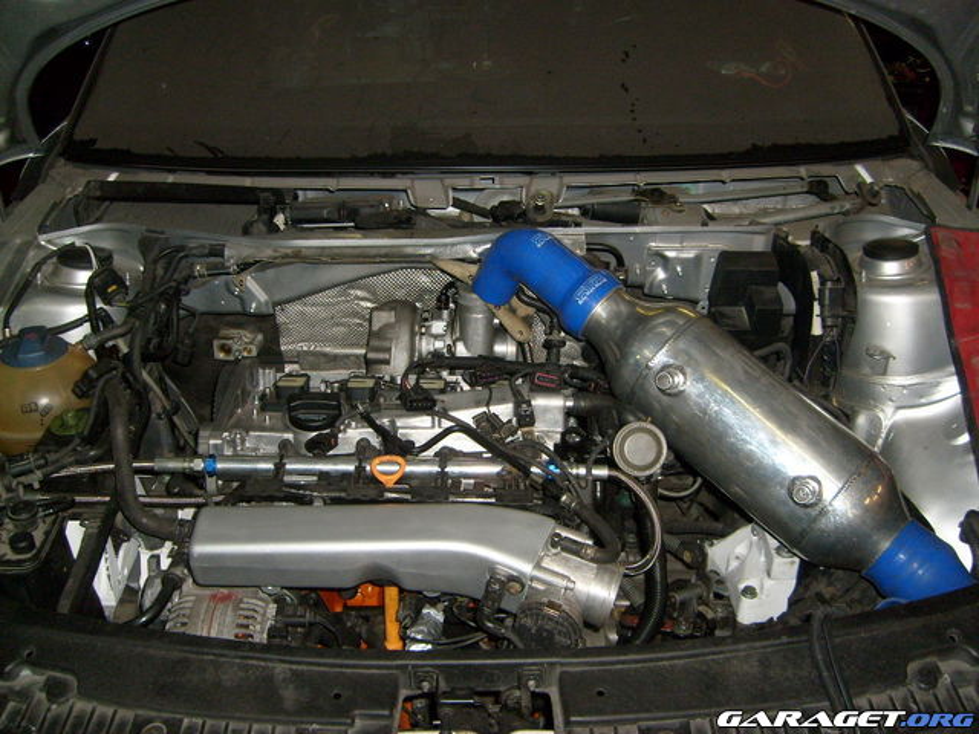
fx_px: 990
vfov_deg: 40.7
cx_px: 490
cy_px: 367
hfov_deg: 52.6
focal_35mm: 35
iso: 100
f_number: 2.8
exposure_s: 1/45
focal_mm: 5.8
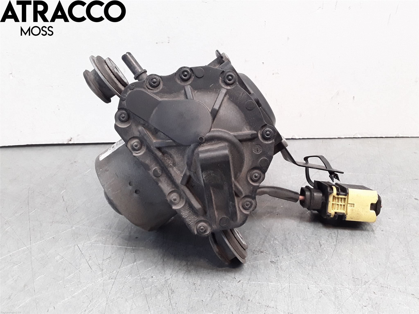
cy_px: 157
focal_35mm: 28
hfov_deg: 63.4
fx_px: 339
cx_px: 210
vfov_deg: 49.7
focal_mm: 2.91
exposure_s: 1/100
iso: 100
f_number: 1.9
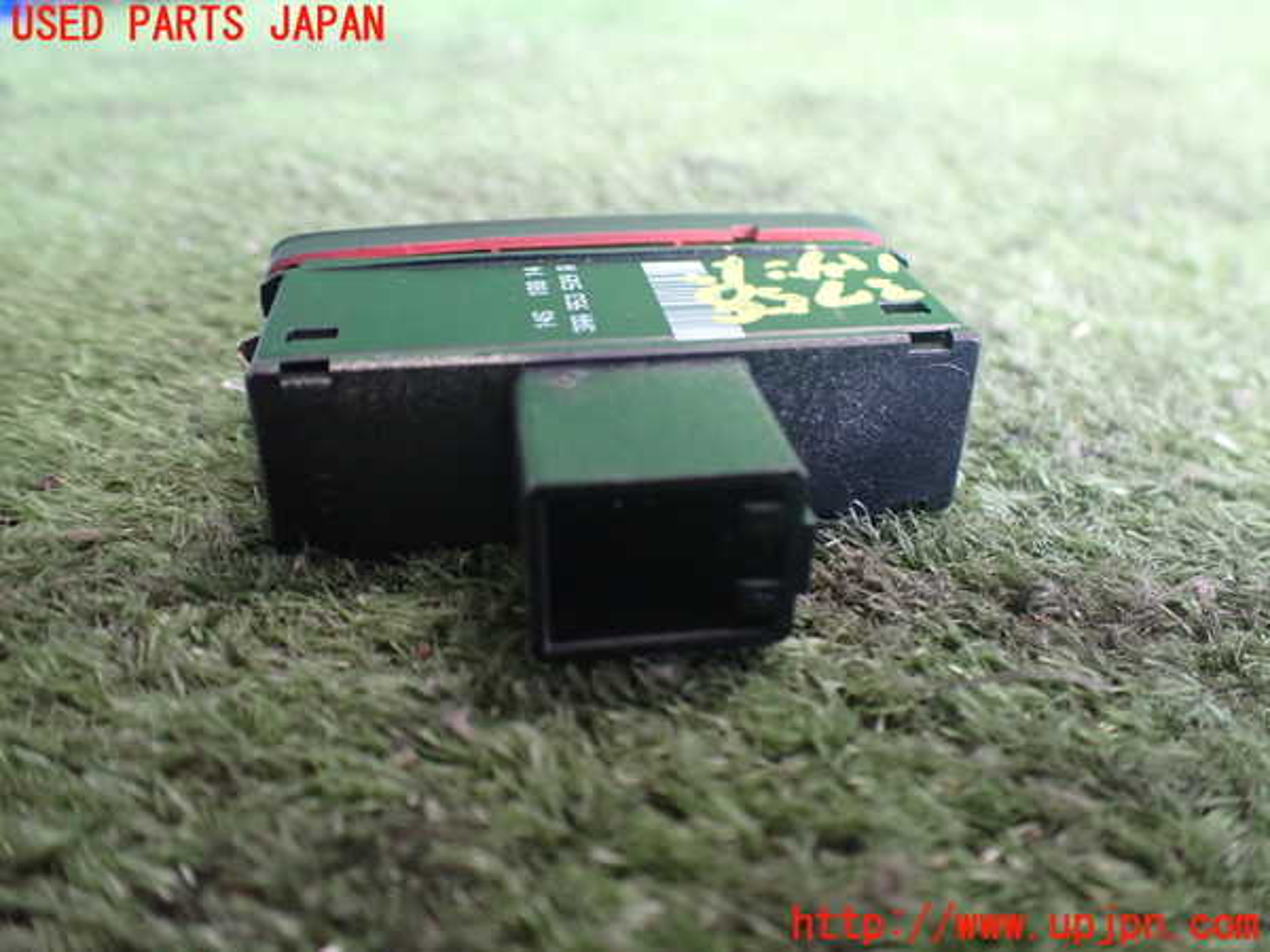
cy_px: 476
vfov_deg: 46.8
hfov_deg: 60.0
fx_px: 1101
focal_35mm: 30
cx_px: 635
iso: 800
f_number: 2.3
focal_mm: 5.4
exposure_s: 1/50
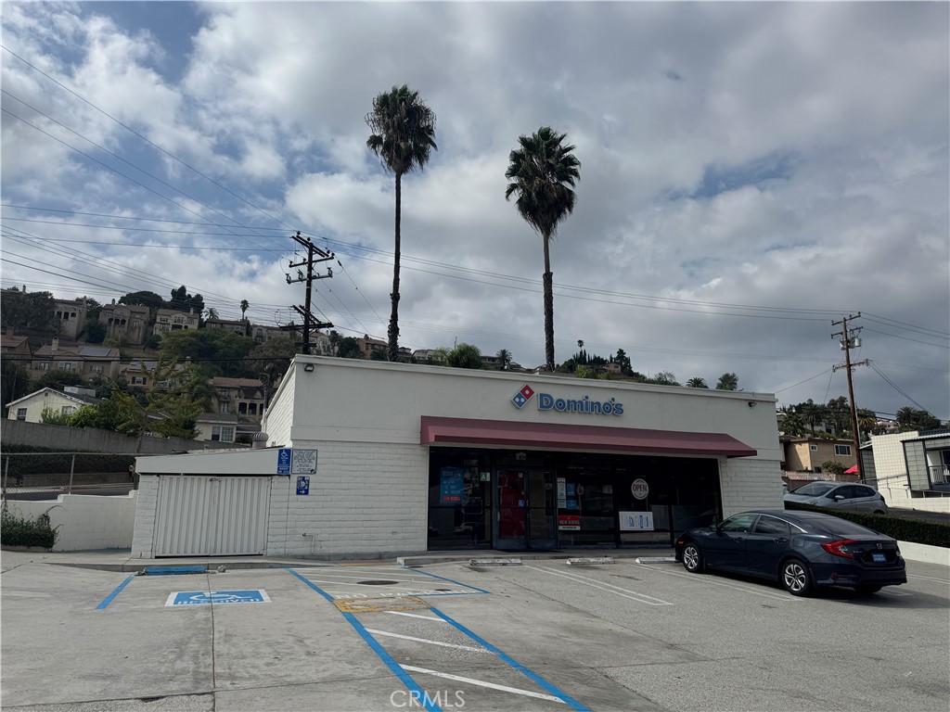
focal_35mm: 24
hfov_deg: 71.6
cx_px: 475
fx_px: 659
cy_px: 356
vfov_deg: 56.8
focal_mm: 6.76
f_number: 1.78
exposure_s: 1/12346
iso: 80
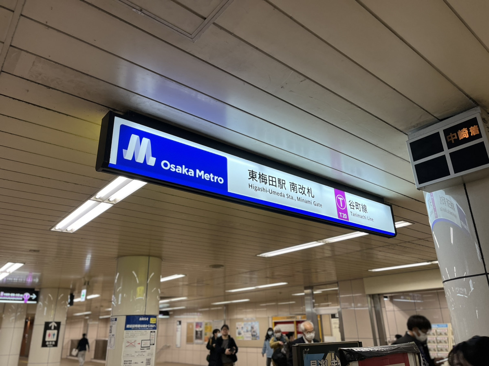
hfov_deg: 67.3
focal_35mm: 26
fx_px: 367
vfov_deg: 53.1
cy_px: 183
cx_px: 244
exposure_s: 1/120
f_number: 1.6
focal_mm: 5.1
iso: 125
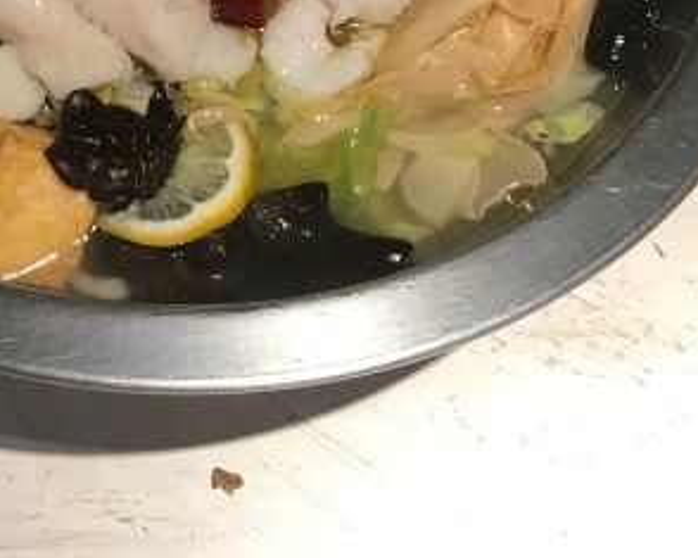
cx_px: 127
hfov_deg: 28.4
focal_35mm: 65
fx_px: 1342
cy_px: -47
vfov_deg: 22.3
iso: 40
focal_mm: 3.99
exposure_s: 1/25
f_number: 1.8
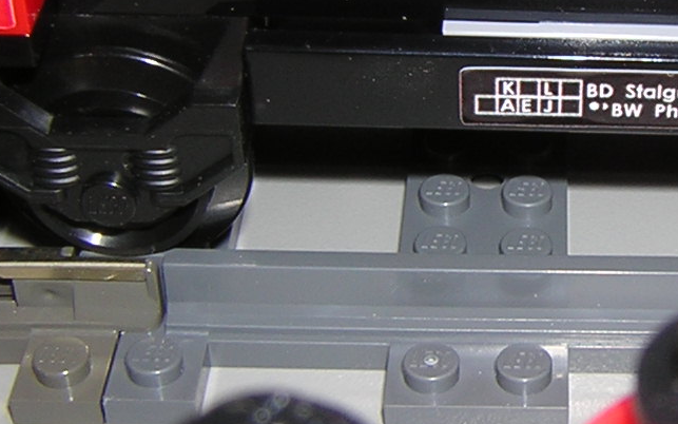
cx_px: 625
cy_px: 63
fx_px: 1756
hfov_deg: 21.3
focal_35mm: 95
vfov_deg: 13.7
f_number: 5.2
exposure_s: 1/60.1
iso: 100
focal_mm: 4.7
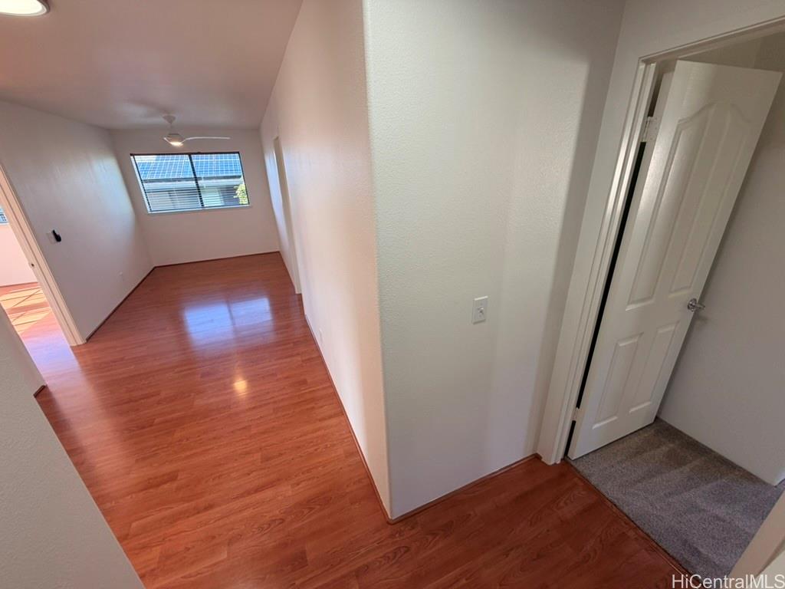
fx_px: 317
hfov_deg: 102.1
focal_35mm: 14
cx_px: 392
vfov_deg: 85.7
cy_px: 294
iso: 100
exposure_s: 1/120
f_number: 2.2
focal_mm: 2.22
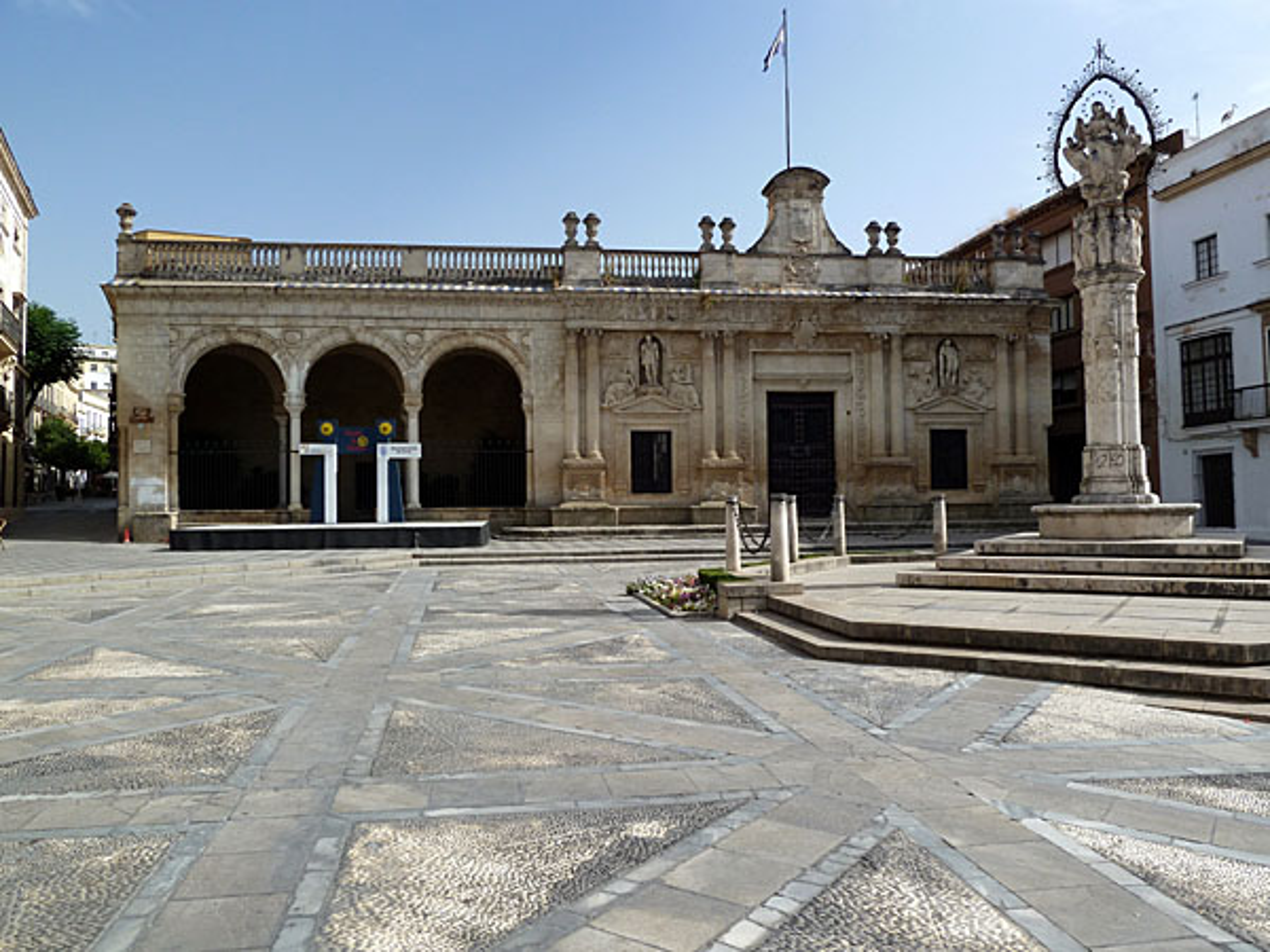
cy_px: 476
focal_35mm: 25
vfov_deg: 54.9
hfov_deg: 69.4
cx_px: 635
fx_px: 917
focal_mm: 4.1
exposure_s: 1/500
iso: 80
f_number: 4.5
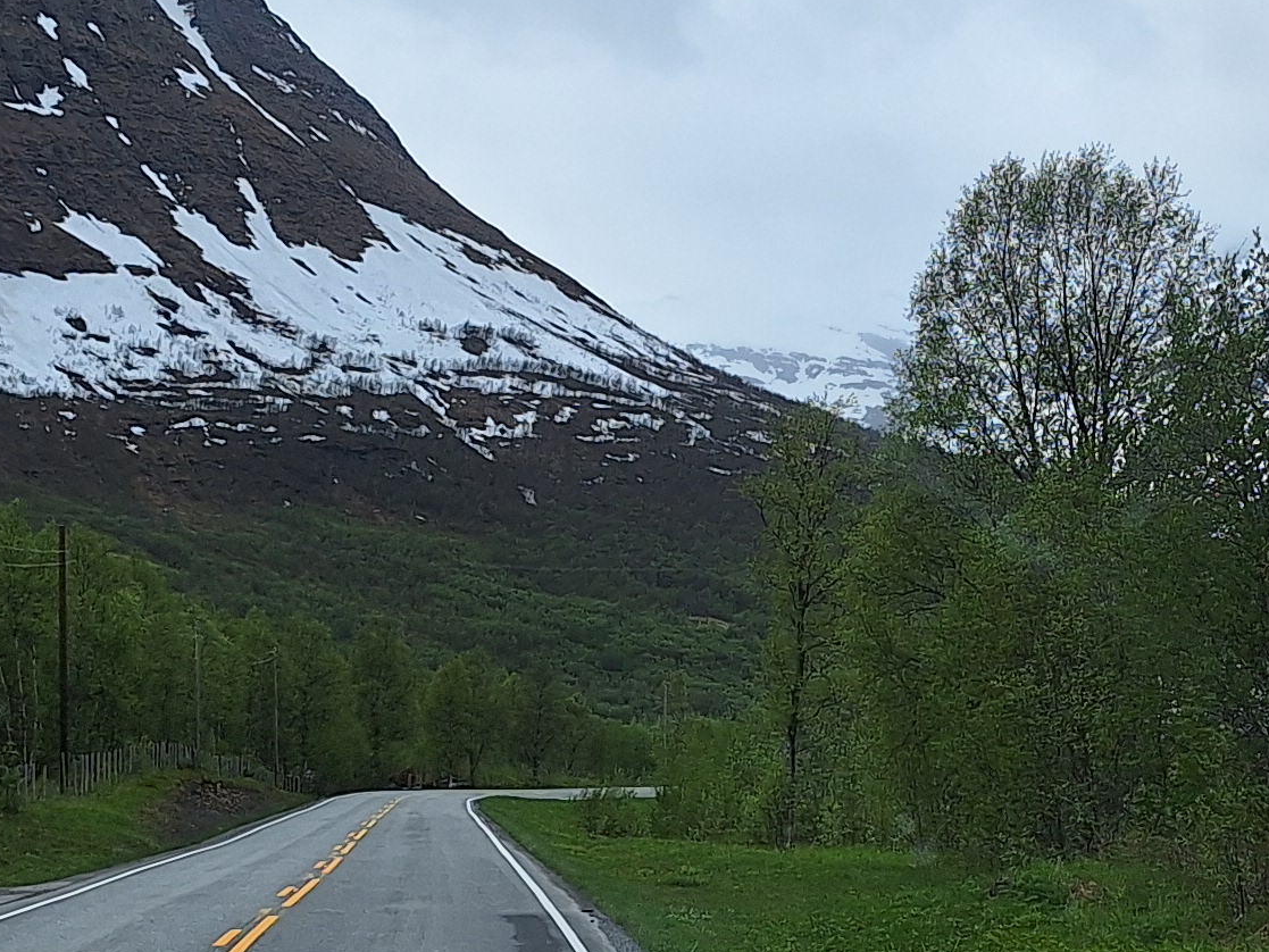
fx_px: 3080
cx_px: 745
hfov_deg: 23.3
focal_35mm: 84
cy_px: 578
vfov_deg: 17.6
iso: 40
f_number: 1.8
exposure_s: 1/3413
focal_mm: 5.54
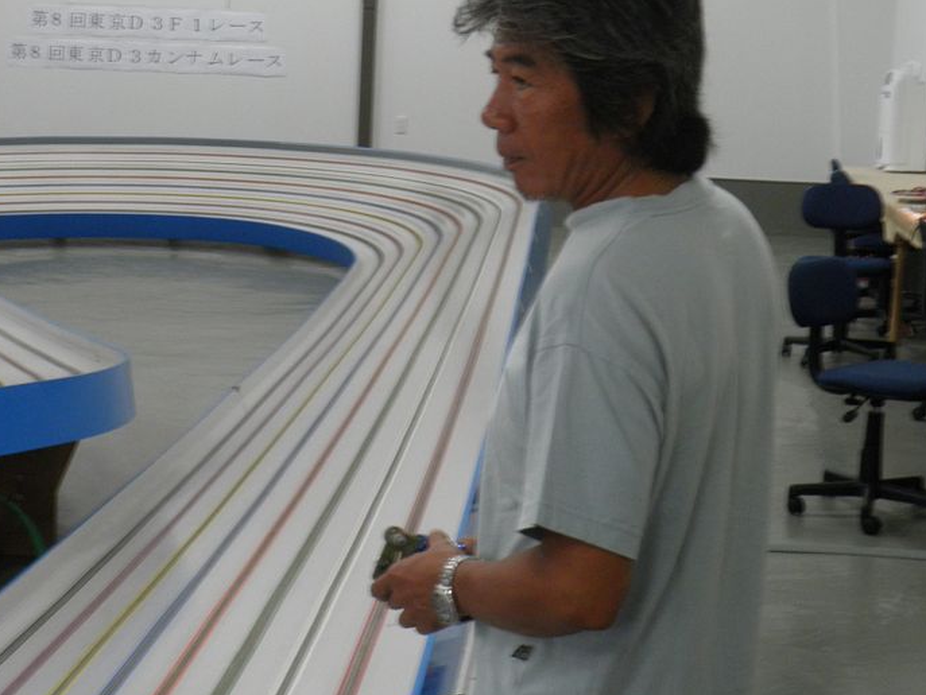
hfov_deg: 26.6
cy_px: 256
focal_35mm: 73
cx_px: 372
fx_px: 1954
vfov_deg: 20.1
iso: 200
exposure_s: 1/20
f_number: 4.2
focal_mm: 8.7
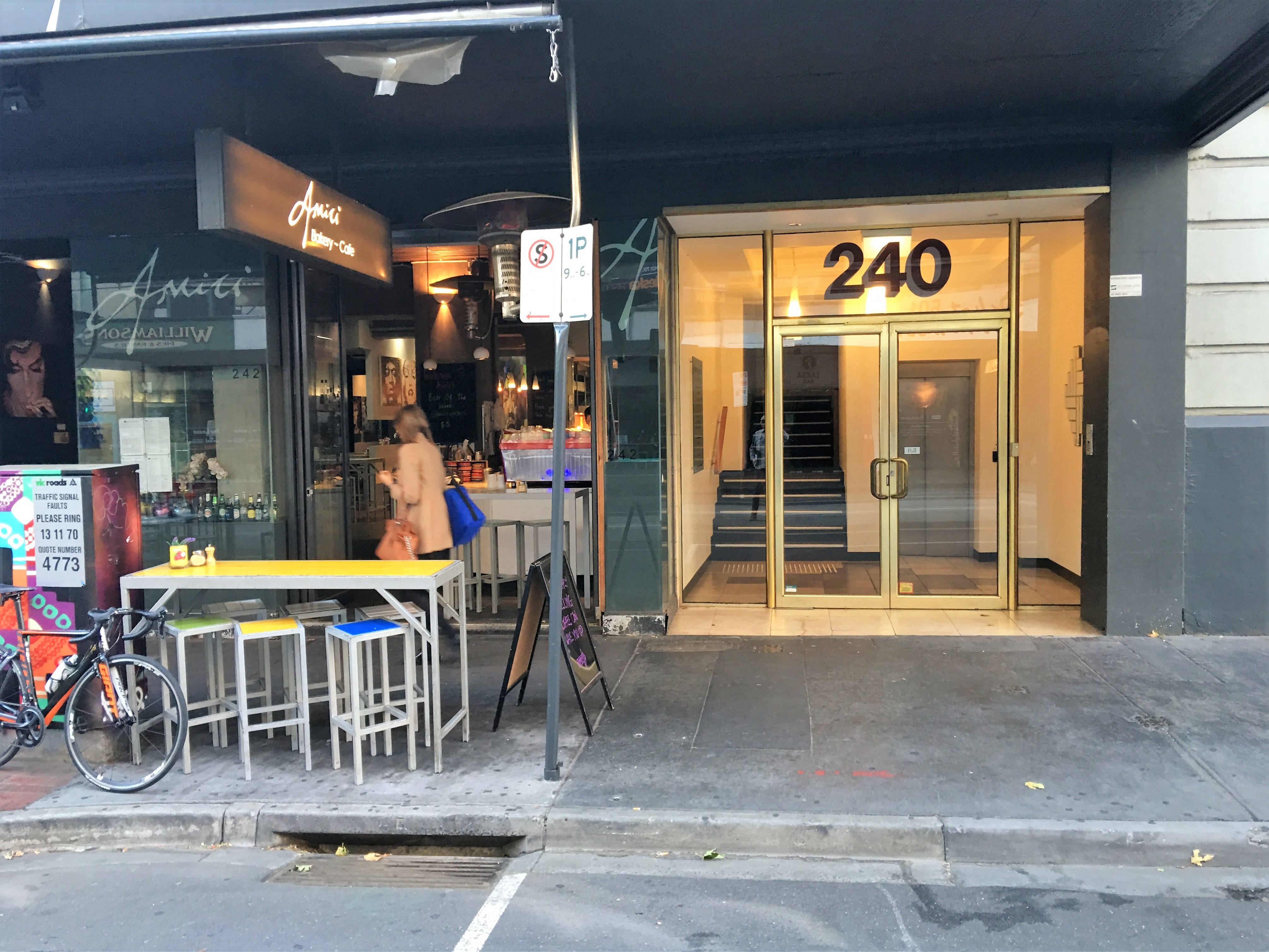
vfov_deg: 48.2
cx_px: 634
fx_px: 1063
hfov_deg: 61.7
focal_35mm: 29
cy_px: 476
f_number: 2.2
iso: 50
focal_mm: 4.15
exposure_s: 1/17
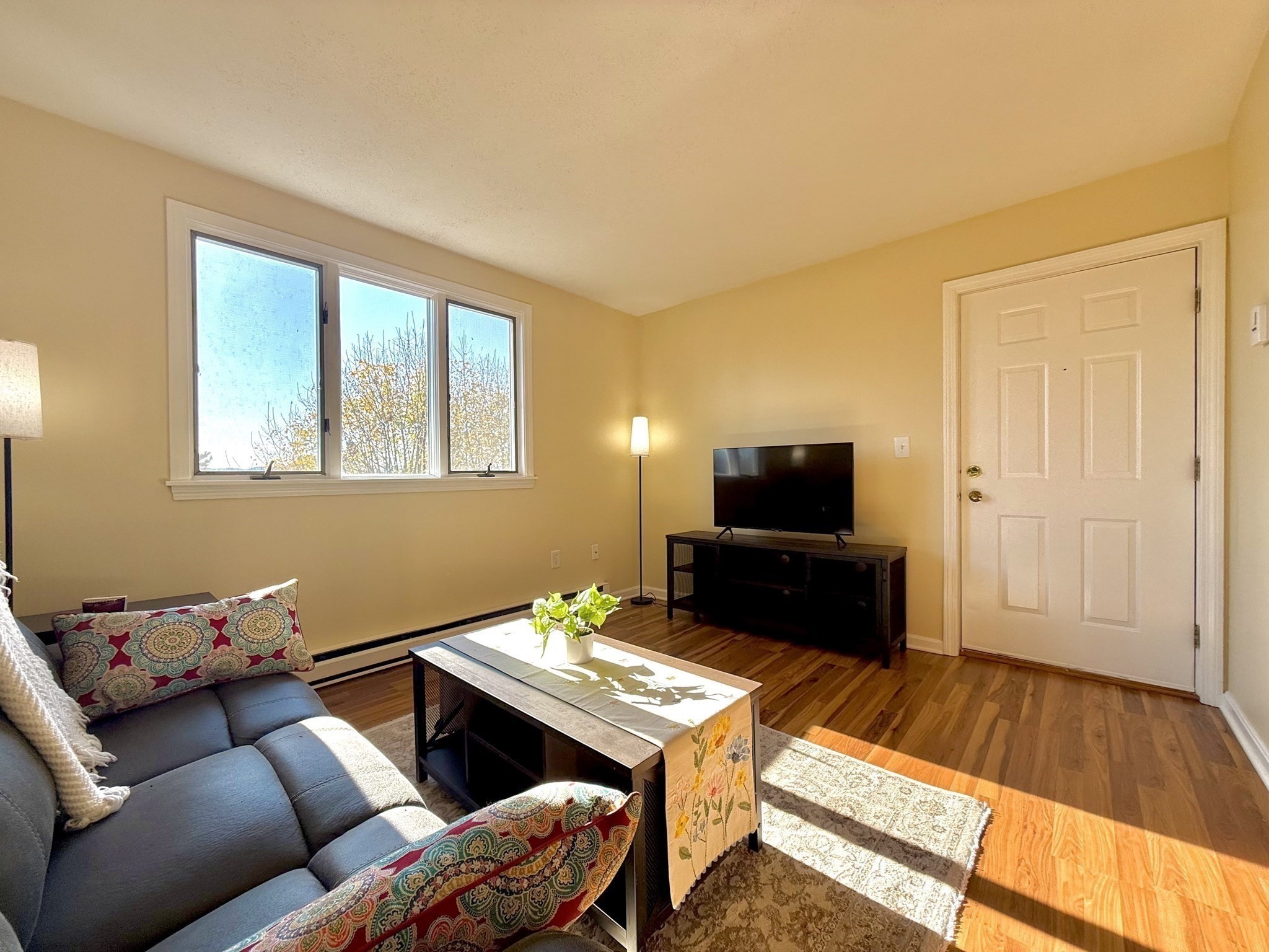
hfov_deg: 102.1
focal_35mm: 14
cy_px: 476
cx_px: 634
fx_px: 513
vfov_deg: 85.7
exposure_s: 1/253
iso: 64
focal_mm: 2.22
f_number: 2.2
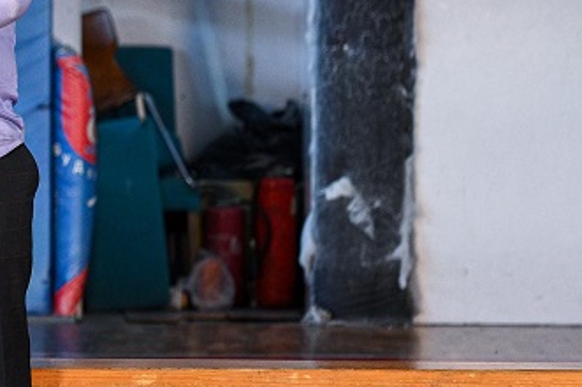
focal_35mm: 290
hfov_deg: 7.1
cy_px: 95
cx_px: -74
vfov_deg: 4.7
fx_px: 4684
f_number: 2.8
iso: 1600
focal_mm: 120
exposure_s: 1/500
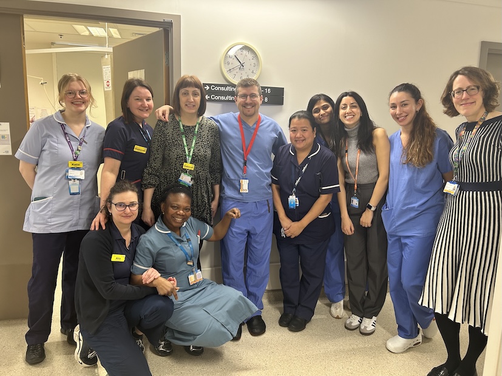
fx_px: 377
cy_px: 188
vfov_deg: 53.1
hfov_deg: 67.3
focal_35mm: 26
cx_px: 251
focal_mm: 5.7
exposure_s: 1/50
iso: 80
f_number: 1.5
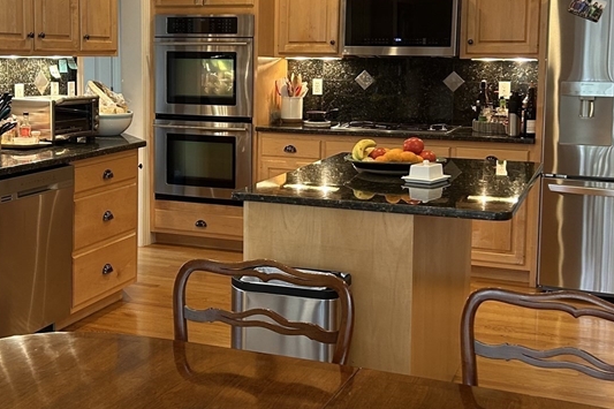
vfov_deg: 25.9
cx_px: 215
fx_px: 887
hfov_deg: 37.9
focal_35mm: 52
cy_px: 143
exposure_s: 1/60
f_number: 1.5
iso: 125
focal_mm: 5.7
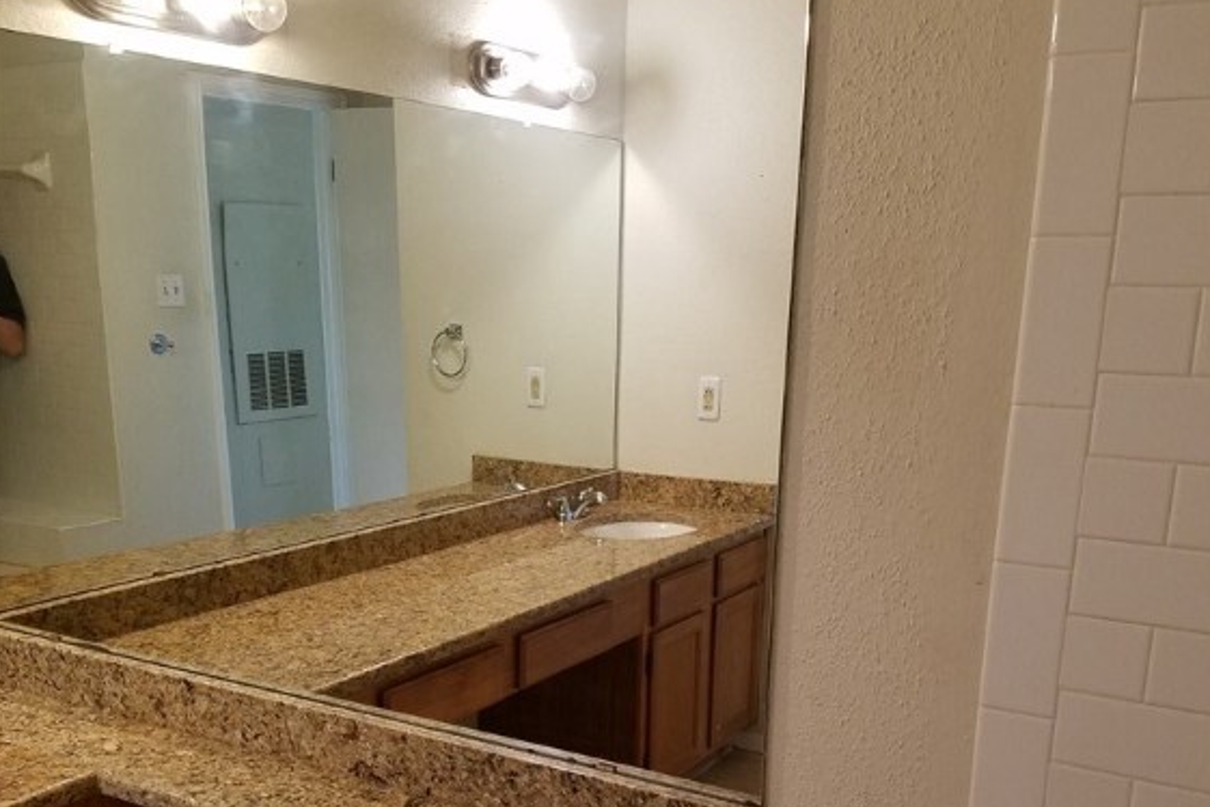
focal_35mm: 37
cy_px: 632
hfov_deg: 51.9
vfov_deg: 34.9
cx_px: 608
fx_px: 1244
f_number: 1.7
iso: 160
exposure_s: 1/40
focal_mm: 4.2
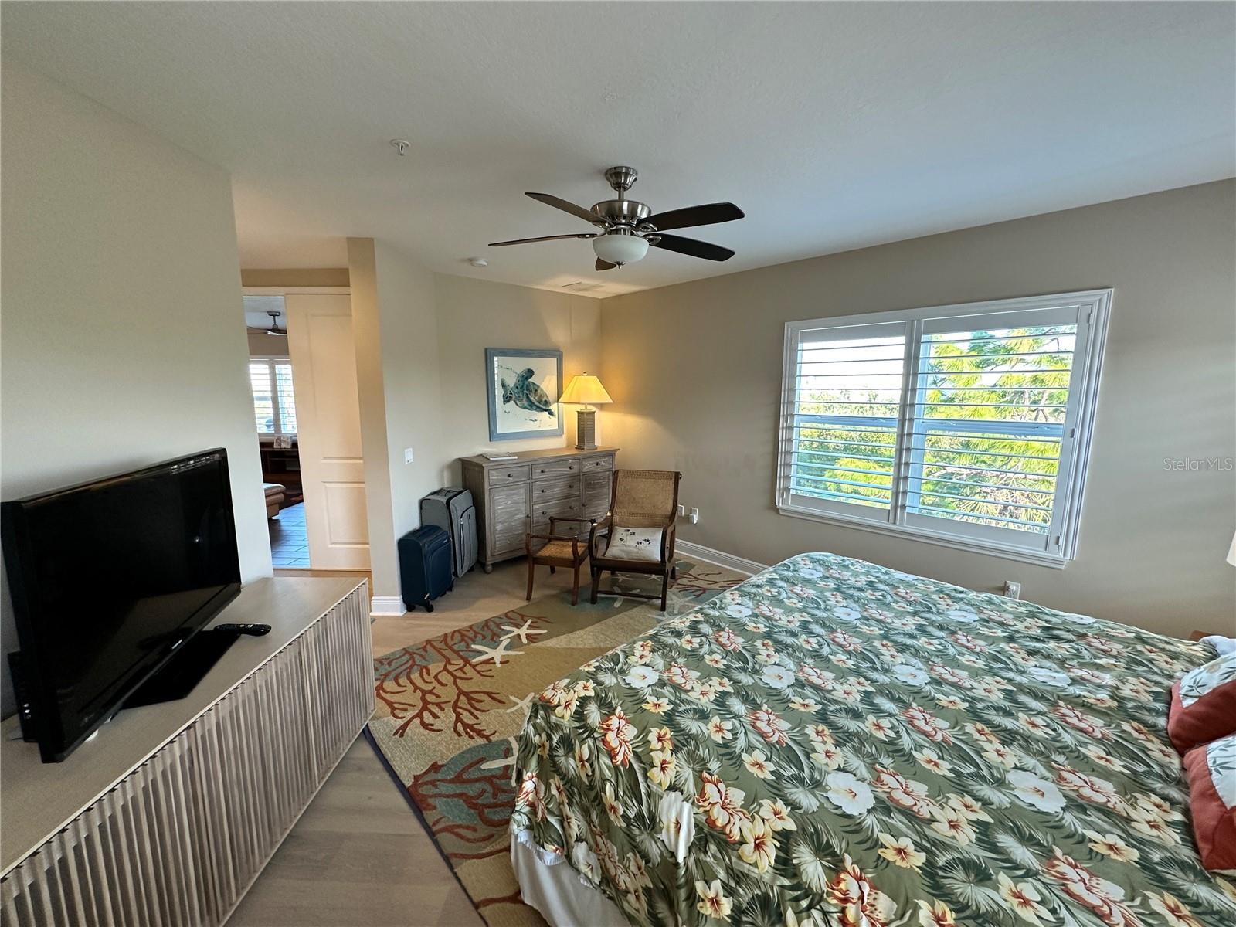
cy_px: 464
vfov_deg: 85.7
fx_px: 500
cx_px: 618
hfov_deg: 102.1
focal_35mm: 14
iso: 200
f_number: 2.2
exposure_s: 1/120
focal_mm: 2.22
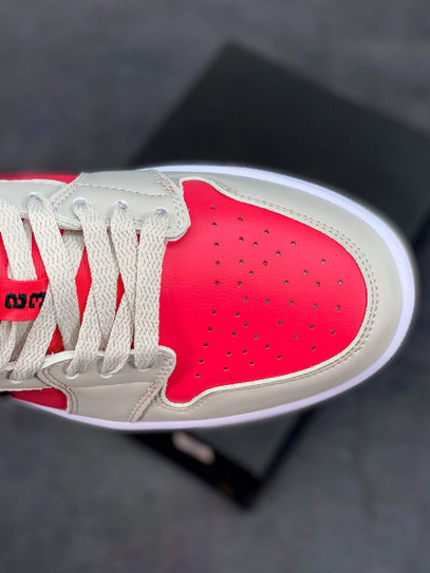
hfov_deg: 21.3
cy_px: 281
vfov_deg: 28.2
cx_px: 222
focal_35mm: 69
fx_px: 1143
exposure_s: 1/246
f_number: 2
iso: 20
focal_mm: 6
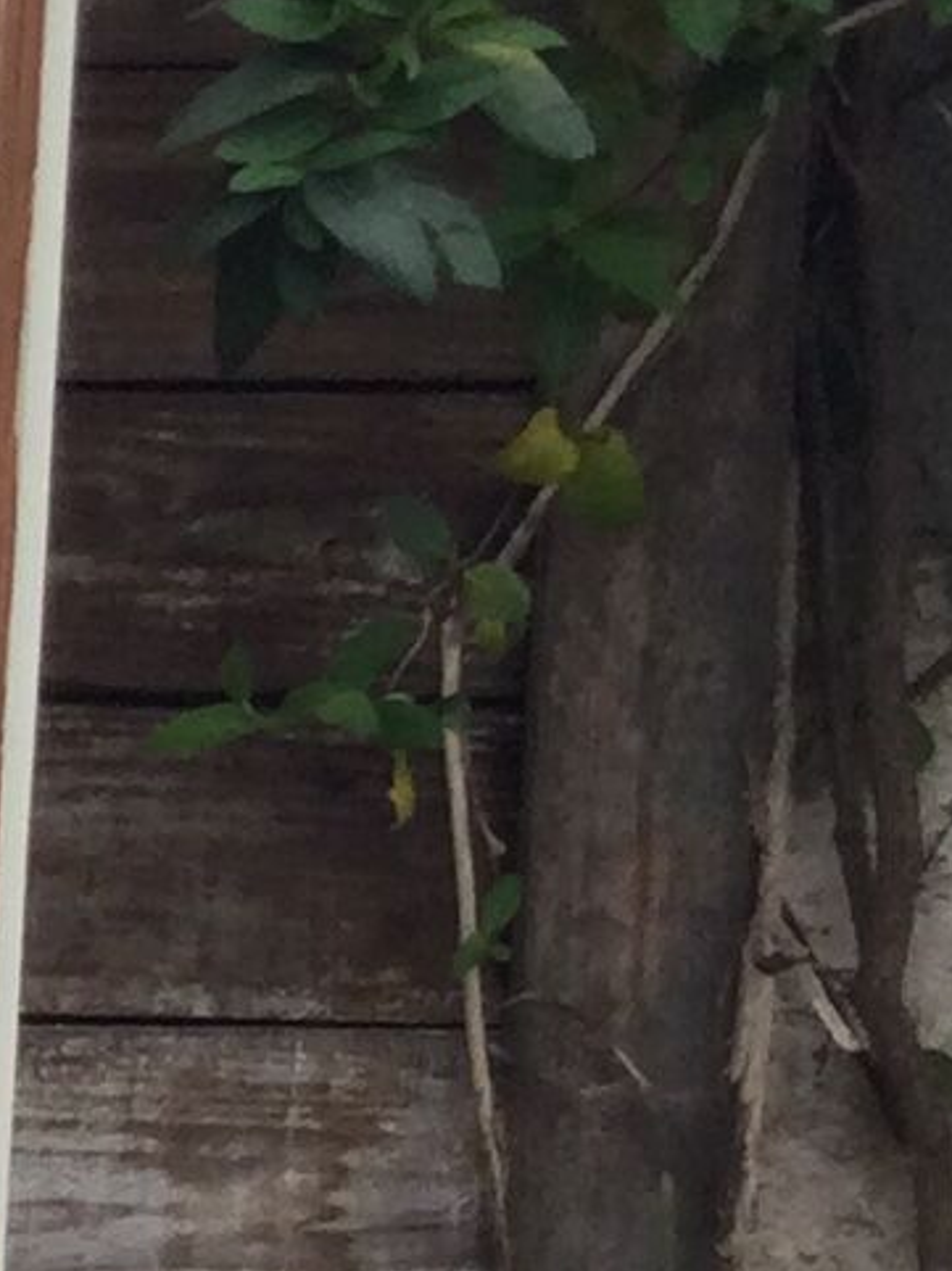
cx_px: -2036
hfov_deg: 6.4
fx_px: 7707
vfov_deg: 9.4
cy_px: 1297
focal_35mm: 210
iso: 25
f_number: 2.4
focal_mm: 3.3
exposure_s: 1/172
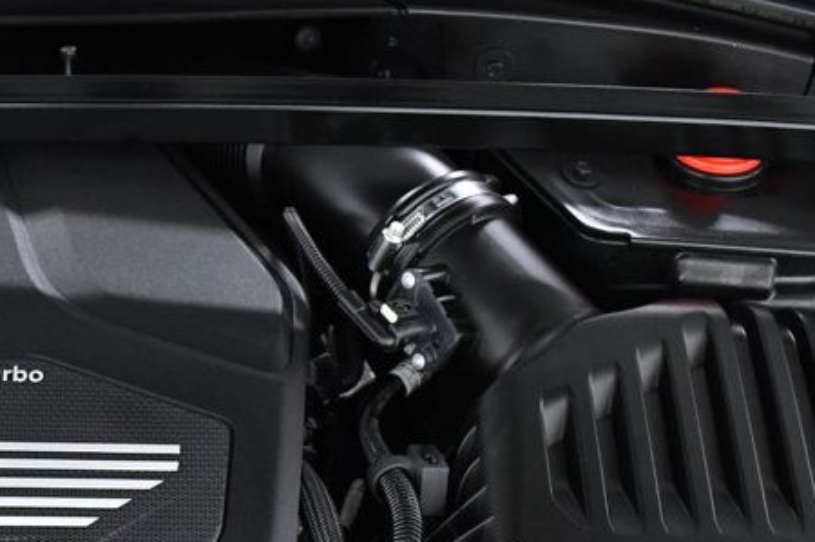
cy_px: 557
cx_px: 123
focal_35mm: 82
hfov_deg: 24.3
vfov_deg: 16.2
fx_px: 1854
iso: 2500
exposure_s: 1/100
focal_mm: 24
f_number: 5
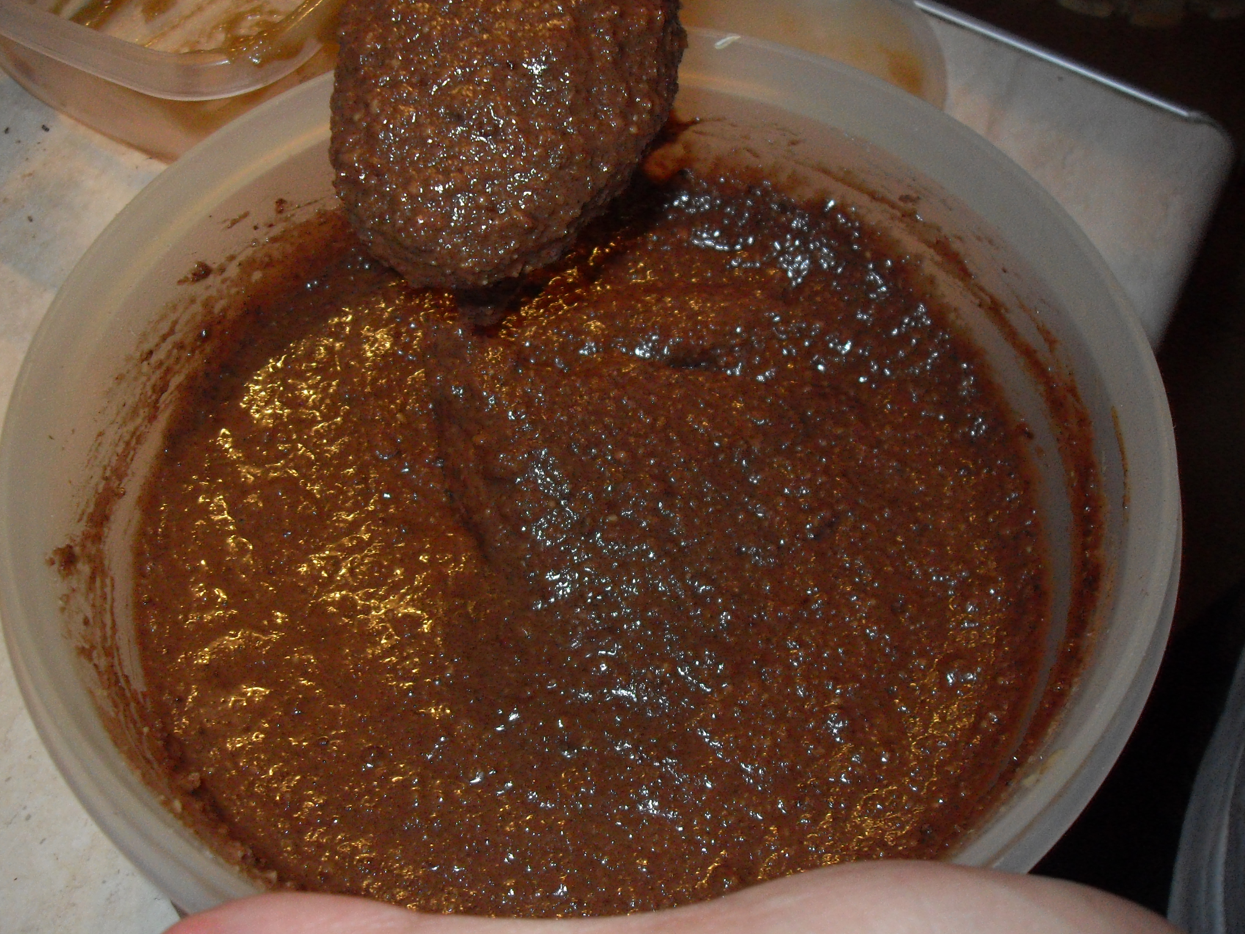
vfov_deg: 37.7
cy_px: 456
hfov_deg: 49.0
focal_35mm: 38
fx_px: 1367
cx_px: 628
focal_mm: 6.3
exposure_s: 1/15
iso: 200
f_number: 2.8
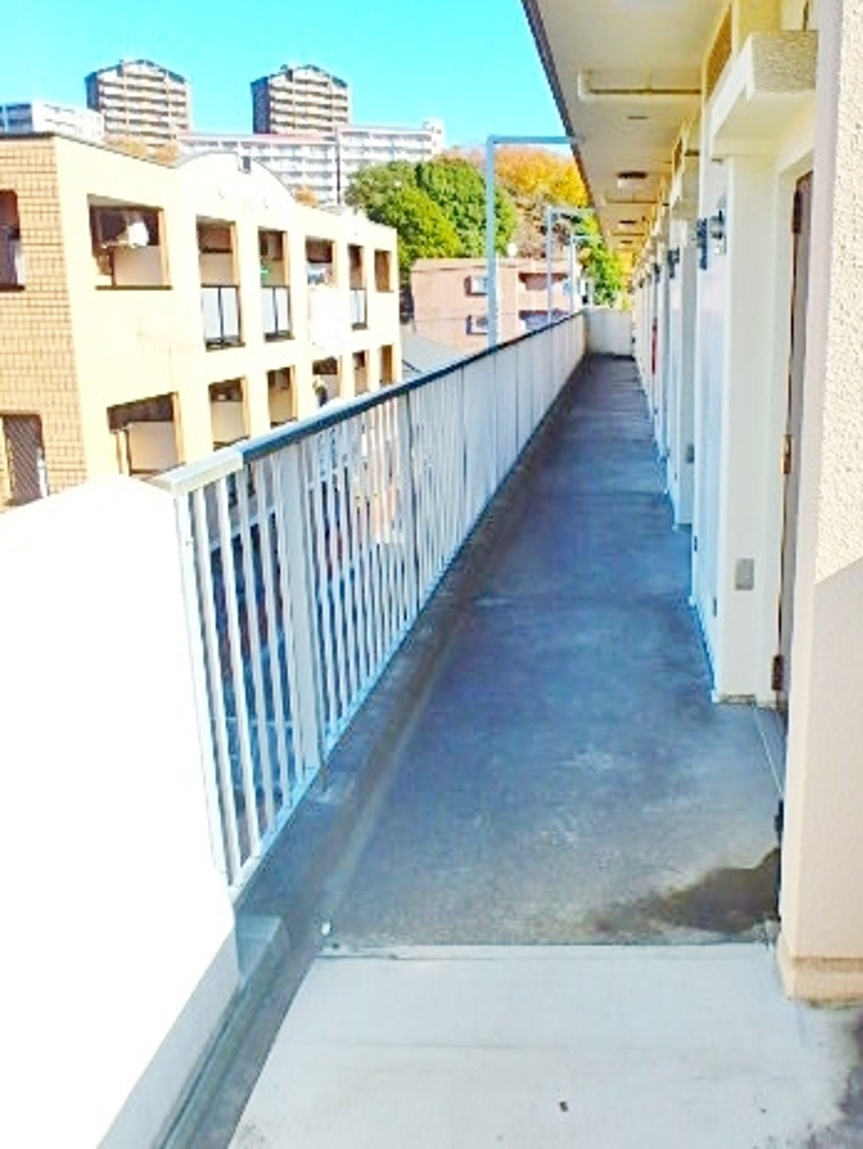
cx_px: 573
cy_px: 514
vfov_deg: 61.5
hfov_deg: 47.5
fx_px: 963
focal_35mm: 29
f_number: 3.5
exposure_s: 1/640
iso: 125
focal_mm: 3.7
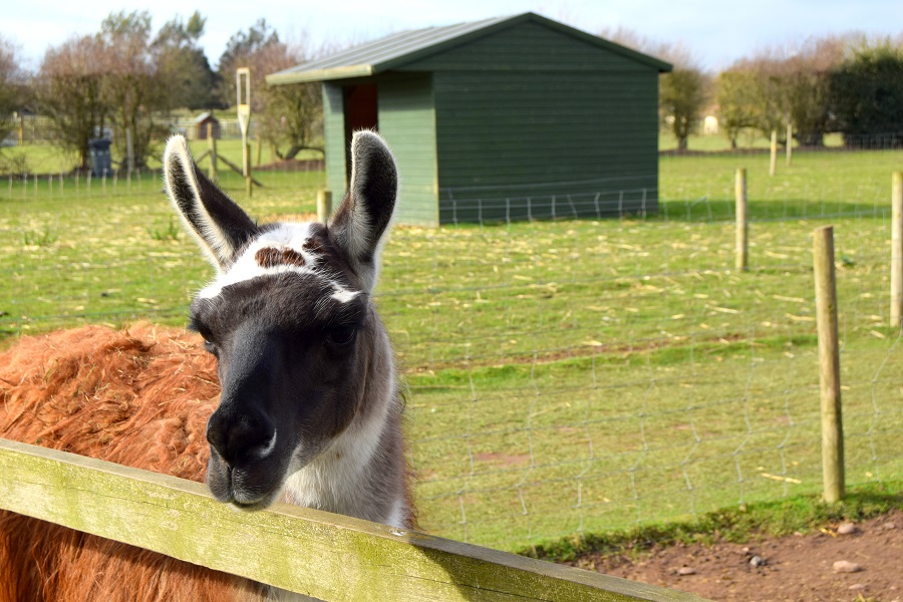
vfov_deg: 23.8
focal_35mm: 57
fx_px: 1430
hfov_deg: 35.1
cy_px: 301
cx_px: 452
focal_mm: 38
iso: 200
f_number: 9
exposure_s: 1/320
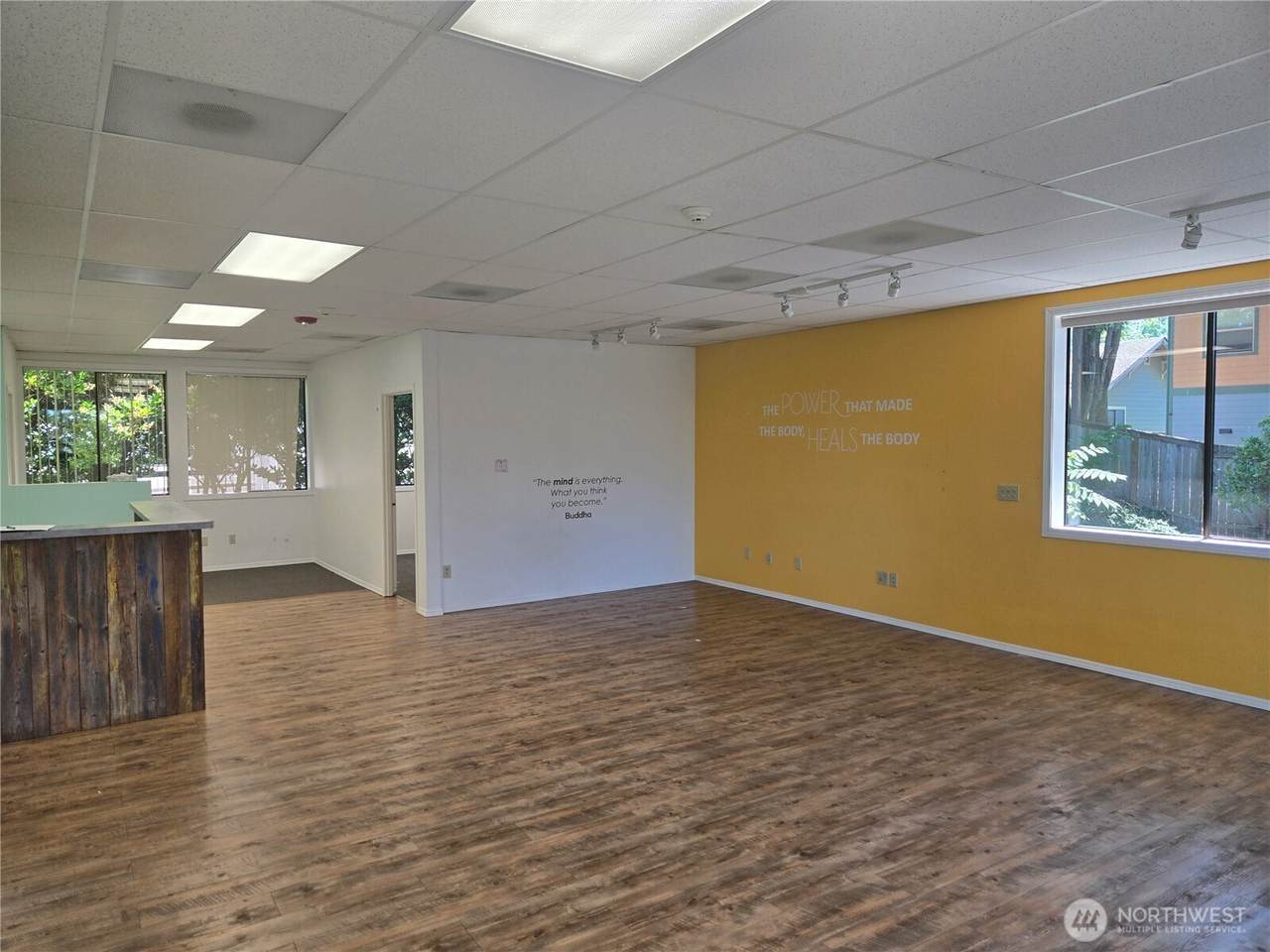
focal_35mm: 23
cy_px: 476
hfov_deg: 73.9
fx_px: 844
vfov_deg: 58.9
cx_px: 635
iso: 64
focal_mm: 5.4
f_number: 1.8
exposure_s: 1/120
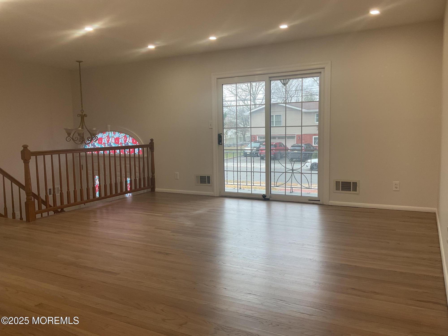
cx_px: 224
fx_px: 375
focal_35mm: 29
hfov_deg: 61.7
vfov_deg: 48.2
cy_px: 168
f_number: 1.8
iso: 32
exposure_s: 1/100
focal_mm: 3
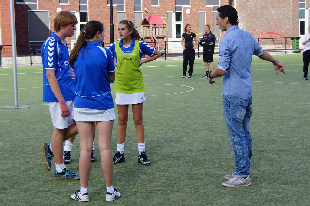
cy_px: 103
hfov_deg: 29.9
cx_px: 155
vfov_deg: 20.1
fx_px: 581
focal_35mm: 68
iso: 100
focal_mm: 45
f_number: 5.6
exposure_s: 1/200
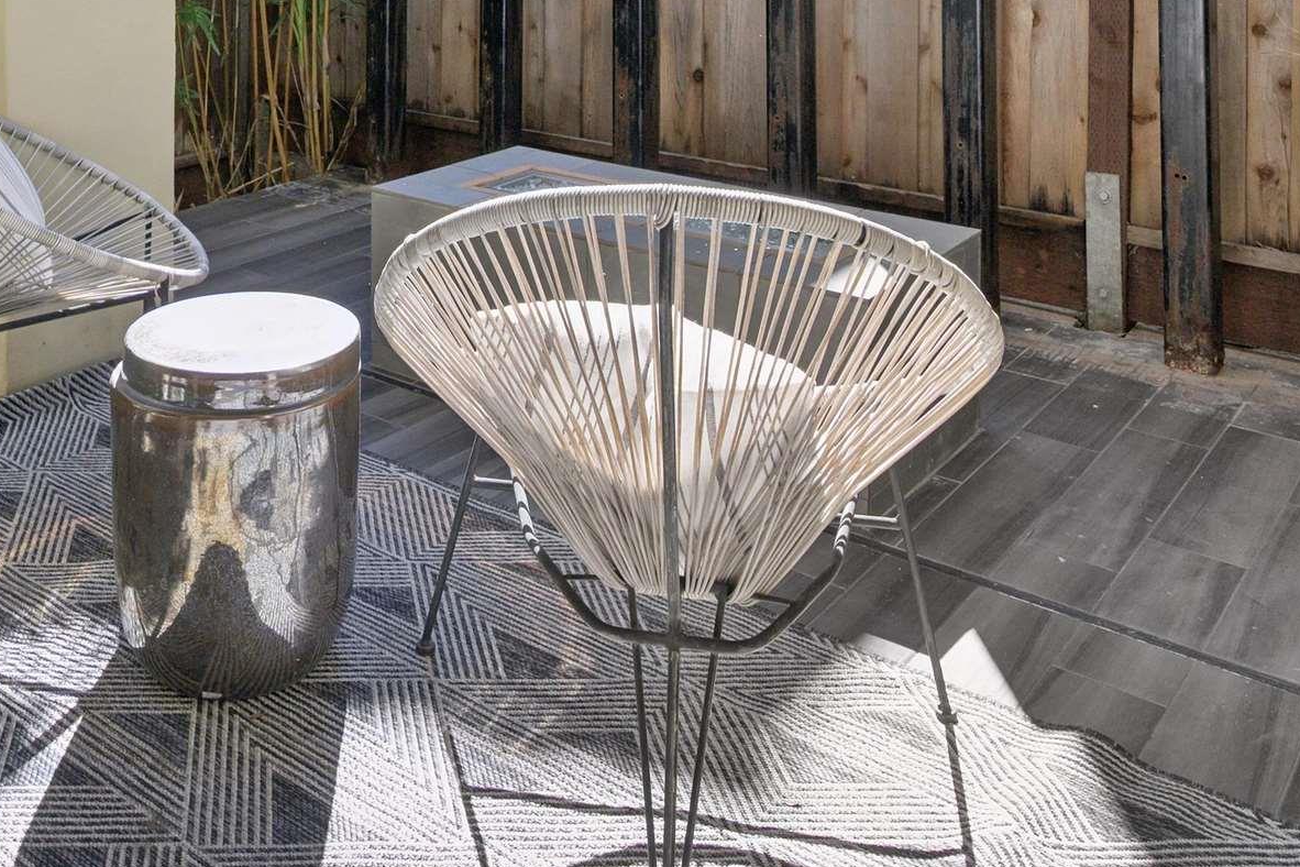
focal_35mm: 40
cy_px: -131
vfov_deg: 29.3
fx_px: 1455
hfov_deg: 47.3
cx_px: 426
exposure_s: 1/160
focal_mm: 15.5
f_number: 9
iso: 400
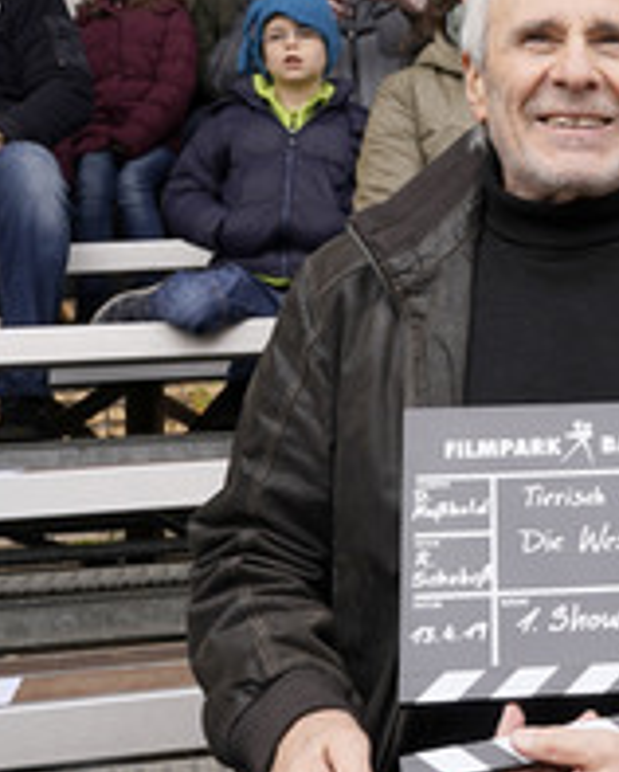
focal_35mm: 60
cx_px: 813
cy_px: 349
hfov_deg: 22.6
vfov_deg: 31.4
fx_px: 1372
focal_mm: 28
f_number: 8
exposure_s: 1/100
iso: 100
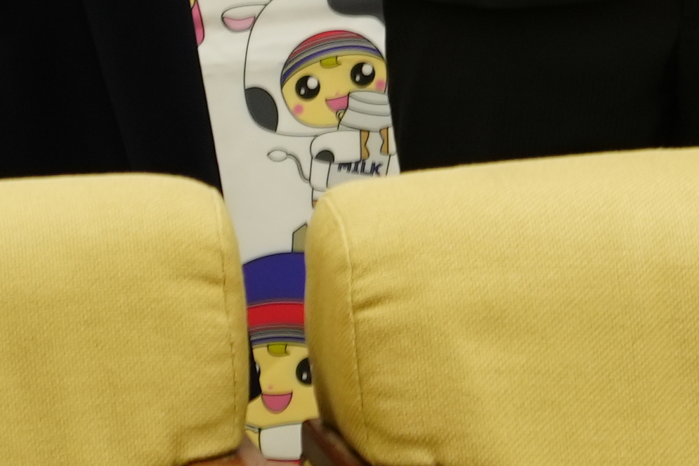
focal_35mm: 317
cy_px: -405
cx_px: 804
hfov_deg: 6.5
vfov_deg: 4.3
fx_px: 6154
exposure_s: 1/50
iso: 250
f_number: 3.5
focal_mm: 45
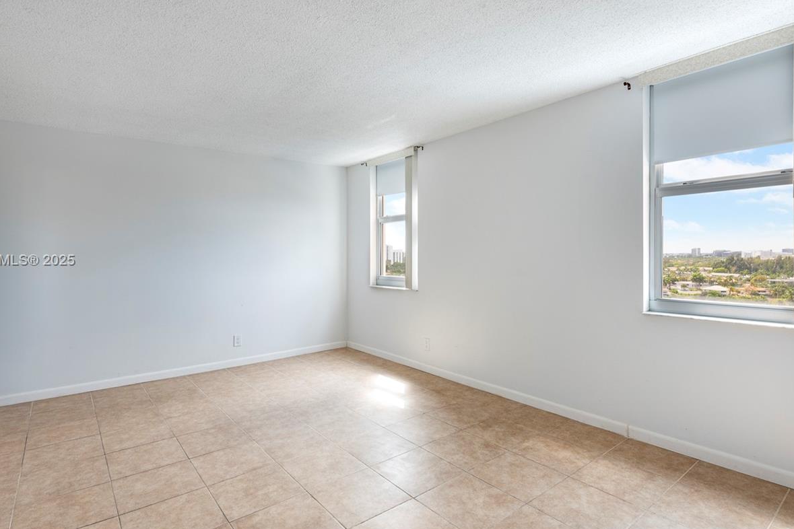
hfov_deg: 86.9
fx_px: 419
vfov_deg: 64.6
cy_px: 261
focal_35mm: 19
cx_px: 398
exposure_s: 1/500
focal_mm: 14
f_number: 9
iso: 640
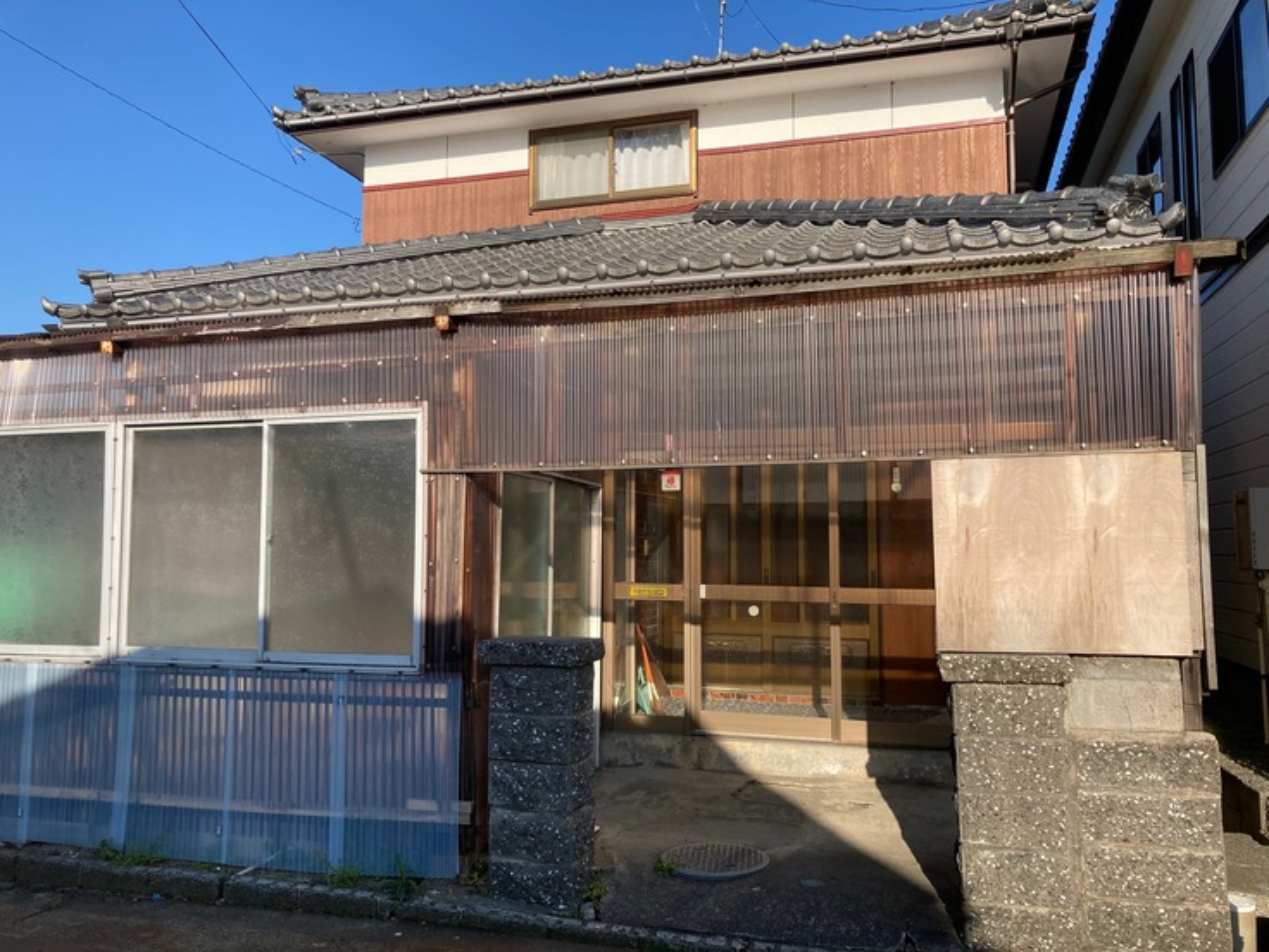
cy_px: 476
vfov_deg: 49.7
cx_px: 634
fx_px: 1026
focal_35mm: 28
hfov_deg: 63.4
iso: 20
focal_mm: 3.99
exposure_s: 1/1548
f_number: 1.8
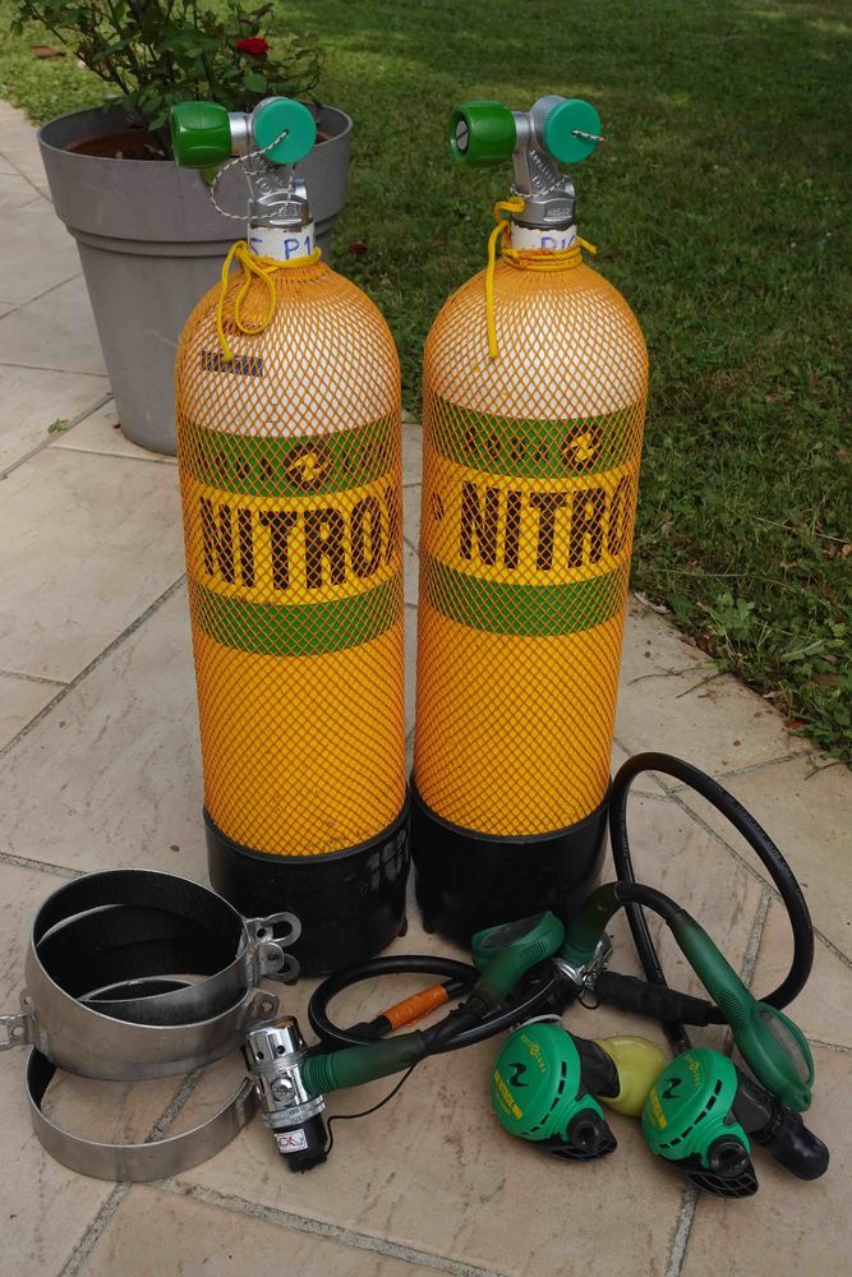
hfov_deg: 31.2
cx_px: 426
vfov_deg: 45.4
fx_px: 1526
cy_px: 638
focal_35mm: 43
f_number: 5
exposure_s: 1/1600
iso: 640
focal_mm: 15.94
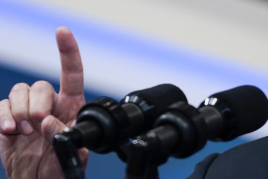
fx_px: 4385
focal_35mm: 589
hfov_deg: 3.5
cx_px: 354
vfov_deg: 2.3
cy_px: 95
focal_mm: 200
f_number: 4
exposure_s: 1/200
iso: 1000
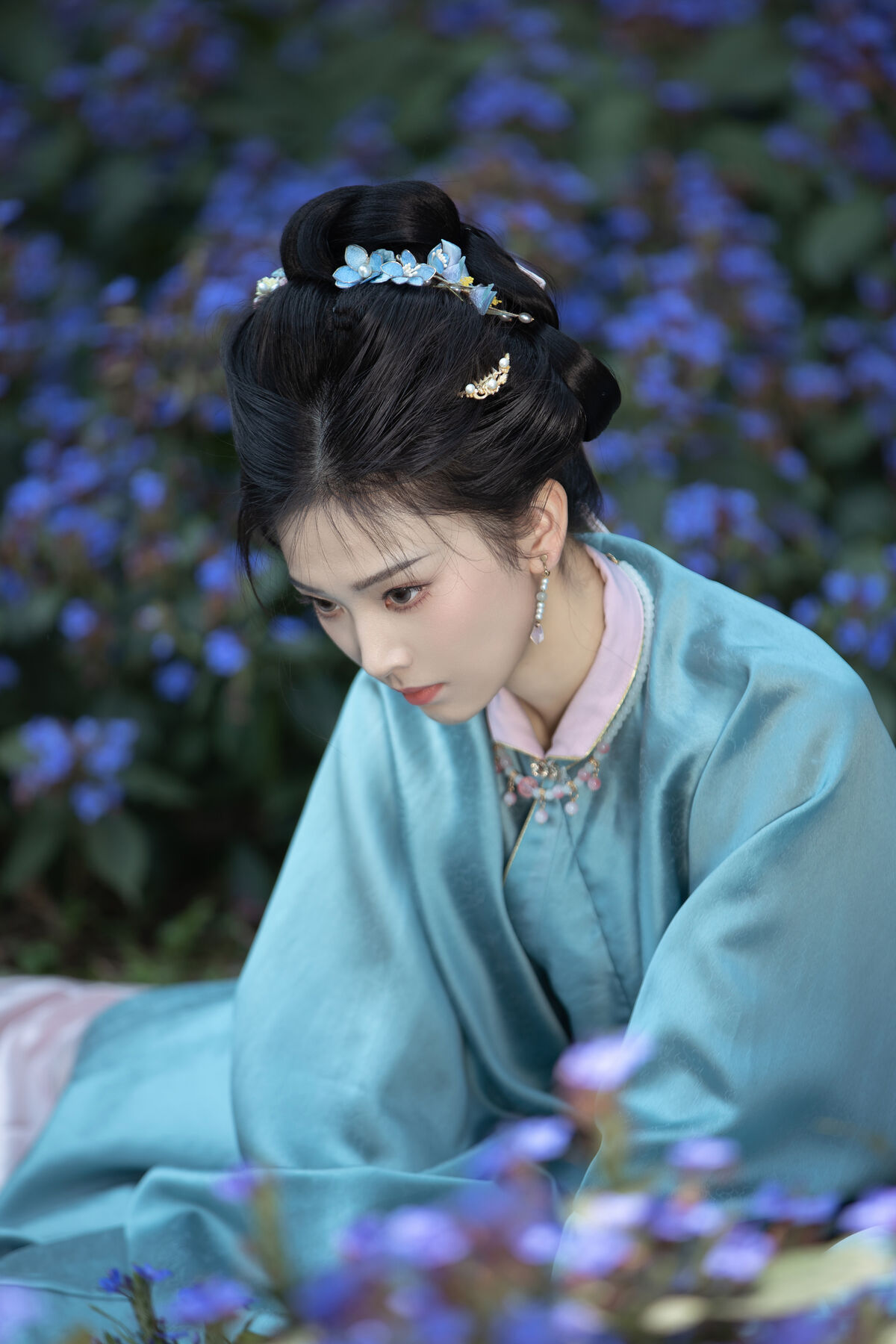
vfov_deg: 11.3
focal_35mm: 182
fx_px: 6794
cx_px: 448
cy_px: 672
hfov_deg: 7.5
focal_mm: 182
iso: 100
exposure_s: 1/500
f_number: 2.8
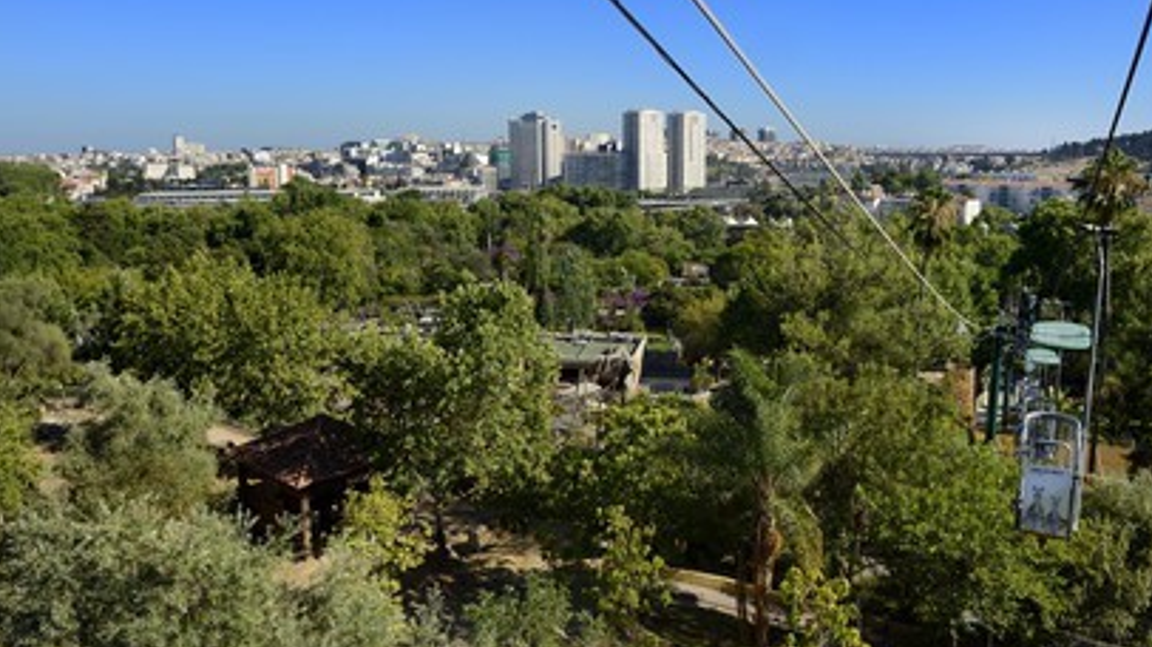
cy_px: 292
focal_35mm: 26
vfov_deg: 44.3
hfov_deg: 71.9
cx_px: 587
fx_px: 794
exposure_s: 1/250
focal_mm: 24
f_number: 13
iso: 200
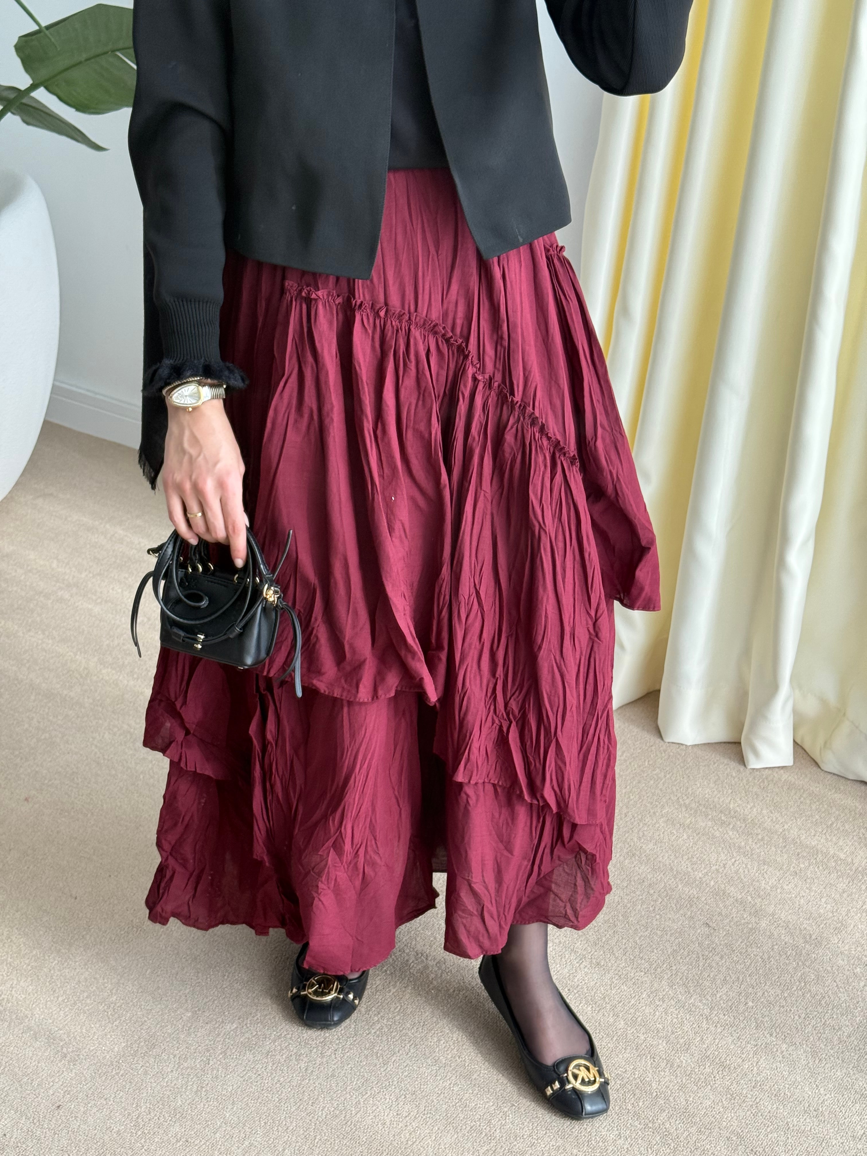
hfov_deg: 30.3
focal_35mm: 48
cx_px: 434
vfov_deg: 39.7
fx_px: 1603
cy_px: 578
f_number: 1.78
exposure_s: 1/60
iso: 125
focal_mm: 6.76
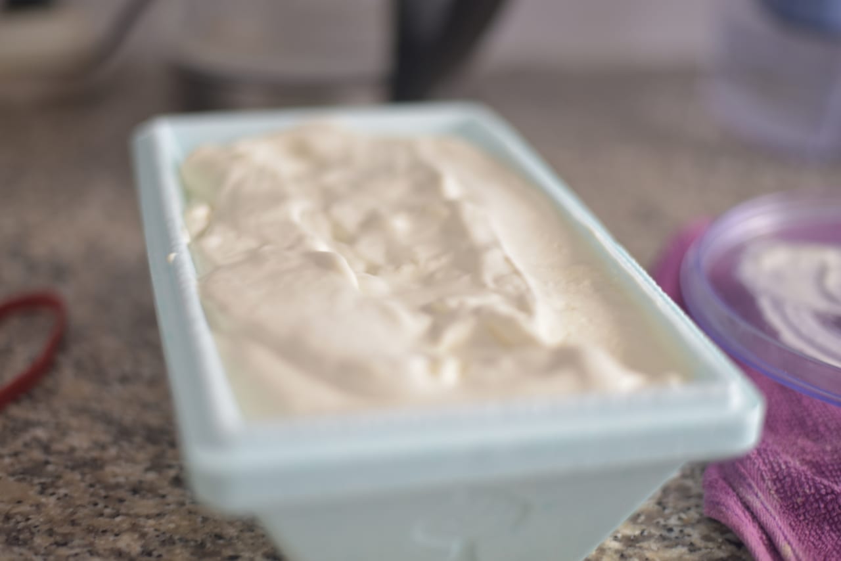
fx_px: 1168
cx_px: 420
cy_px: 280
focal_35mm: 50
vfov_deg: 27.0
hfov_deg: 39.6
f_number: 1.8
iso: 400
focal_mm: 50
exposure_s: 1/50
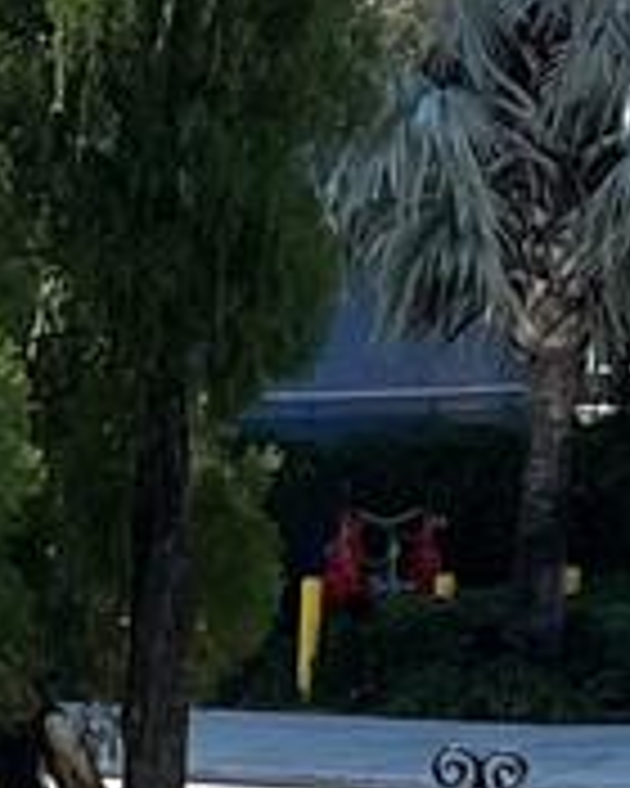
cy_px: 1747
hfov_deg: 6.4
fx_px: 5407
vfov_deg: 7.8
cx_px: -693
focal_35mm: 232
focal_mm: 5.7
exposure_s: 1/1779
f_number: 1.5
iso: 50
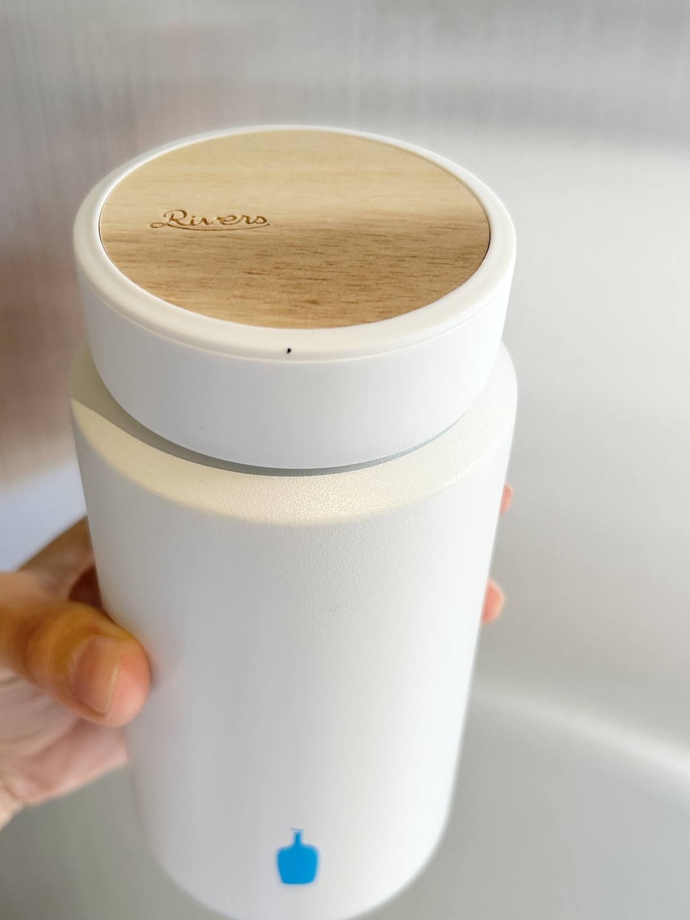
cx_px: 295
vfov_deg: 56.8
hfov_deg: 44.0
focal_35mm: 32
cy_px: 491
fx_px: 851
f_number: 1.5
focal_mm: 5.7
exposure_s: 1/205
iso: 40
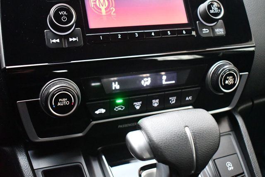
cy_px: 88
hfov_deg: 41.1
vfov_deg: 28.1
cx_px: 132
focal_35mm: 48
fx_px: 353
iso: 12800
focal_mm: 32
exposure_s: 1/60
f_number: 4.5
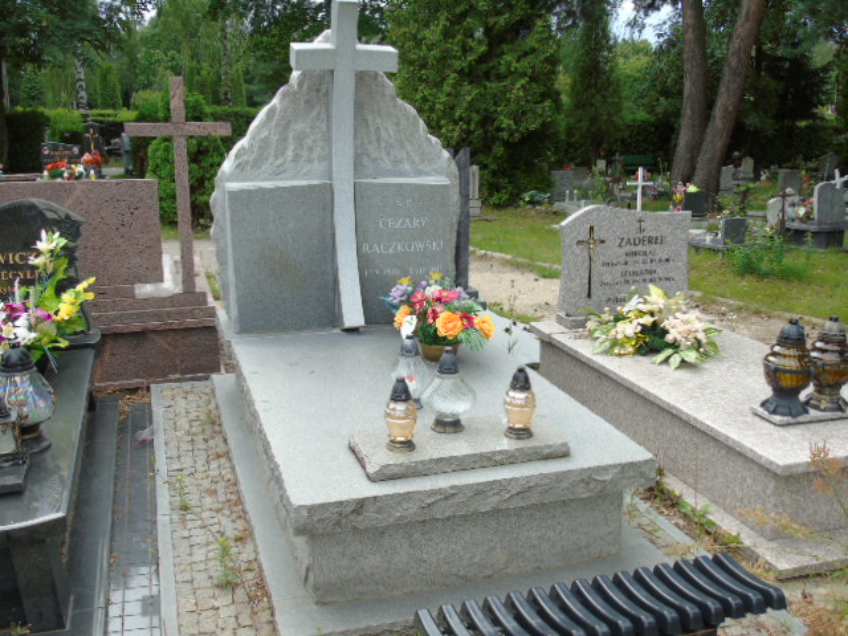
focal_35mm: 34
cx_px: 424
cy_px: 318
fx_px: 833
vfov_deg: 41.8
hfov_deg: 54.0
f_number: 3.8
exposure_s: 1/250
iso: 80
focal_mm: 6.1
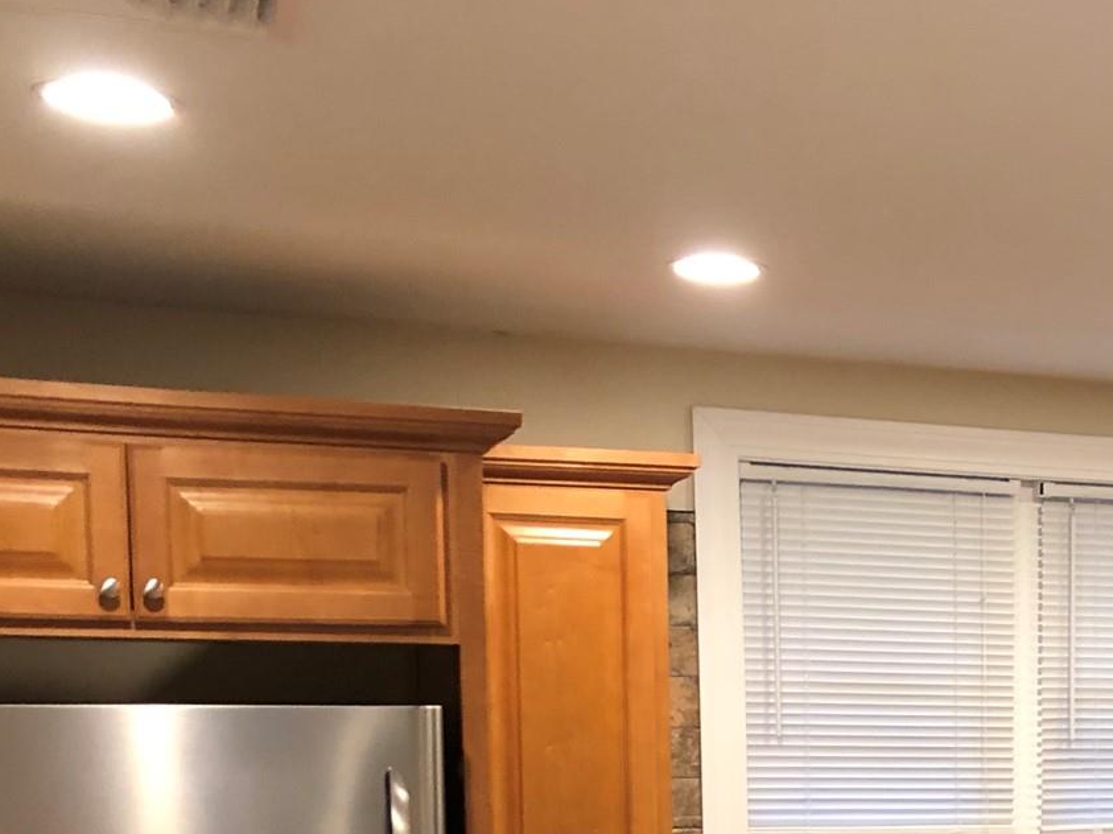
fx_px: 2186
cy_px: 951
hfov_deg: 27.0
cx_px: 1116
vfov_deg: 20.5
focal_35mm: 68
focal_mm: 4
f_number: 1.8
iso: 64
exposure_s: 1/15
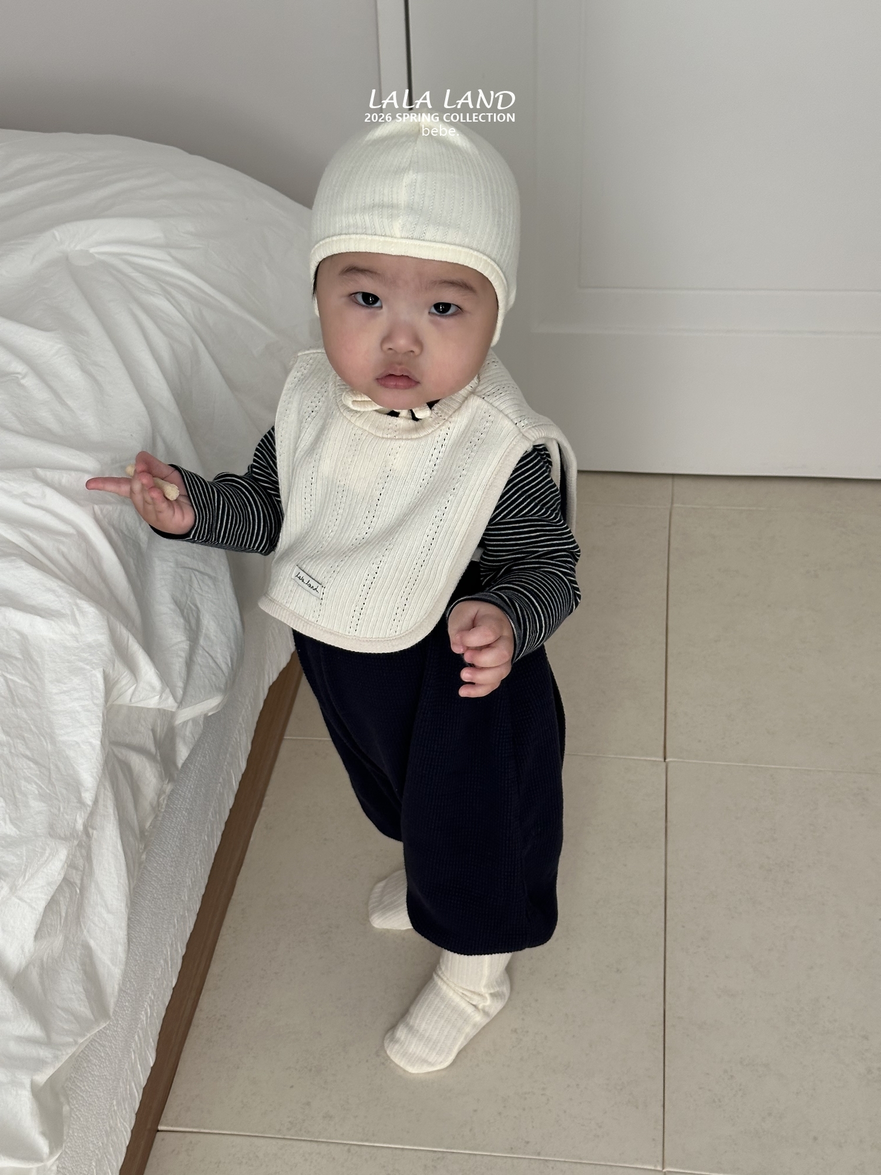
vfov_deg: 39.7
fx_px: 1629
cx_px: 440
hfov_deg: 30.3
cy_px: 588
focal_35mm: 48
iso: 80
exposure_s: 1/91
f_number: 1.78
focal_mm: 6.86
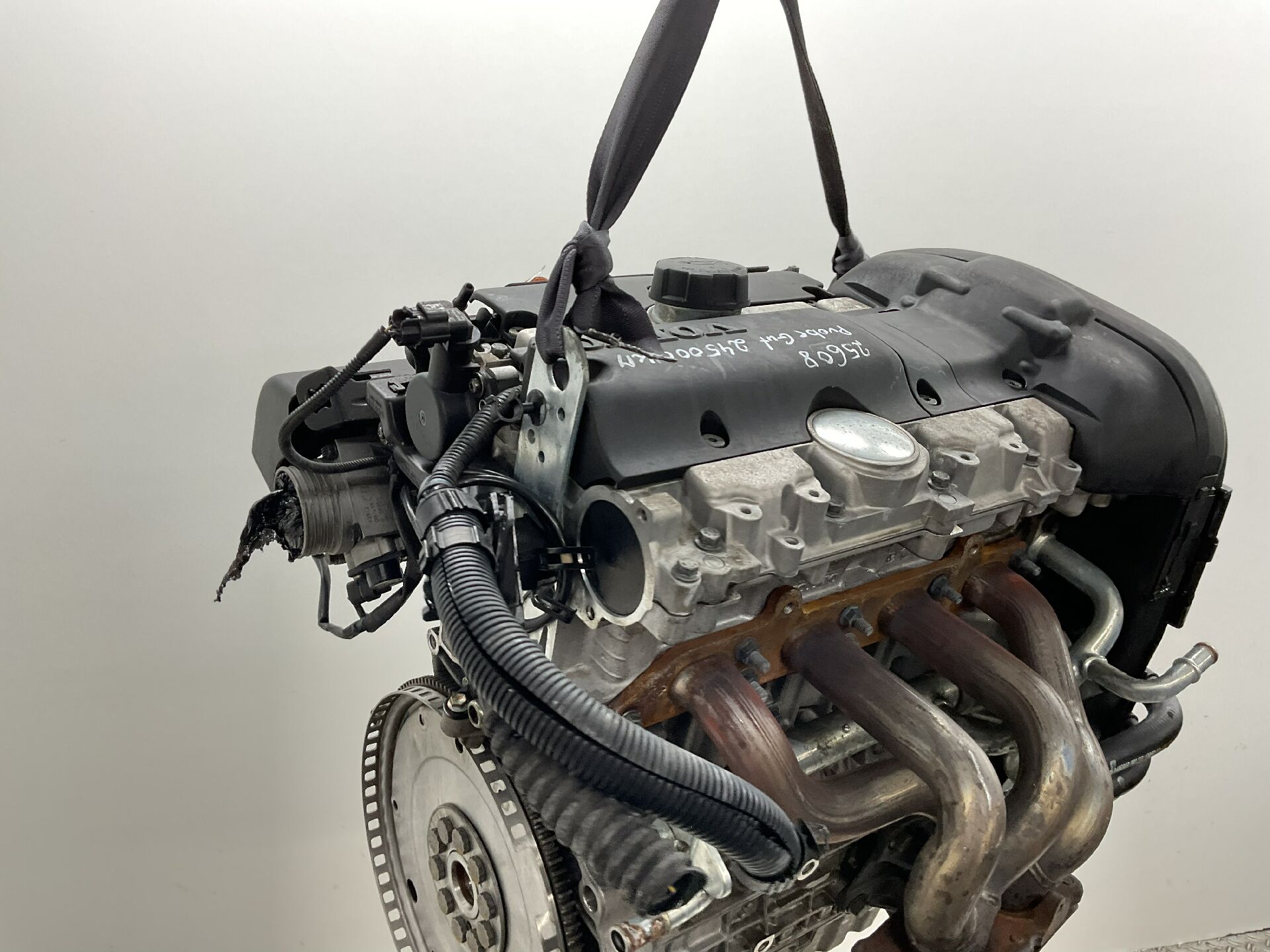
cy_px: 476
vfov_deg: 48.2
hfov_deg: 61.7
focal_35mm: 29
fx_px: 1064
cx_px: 635
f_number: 1.8
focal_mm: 3
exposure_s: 1/50
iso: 80
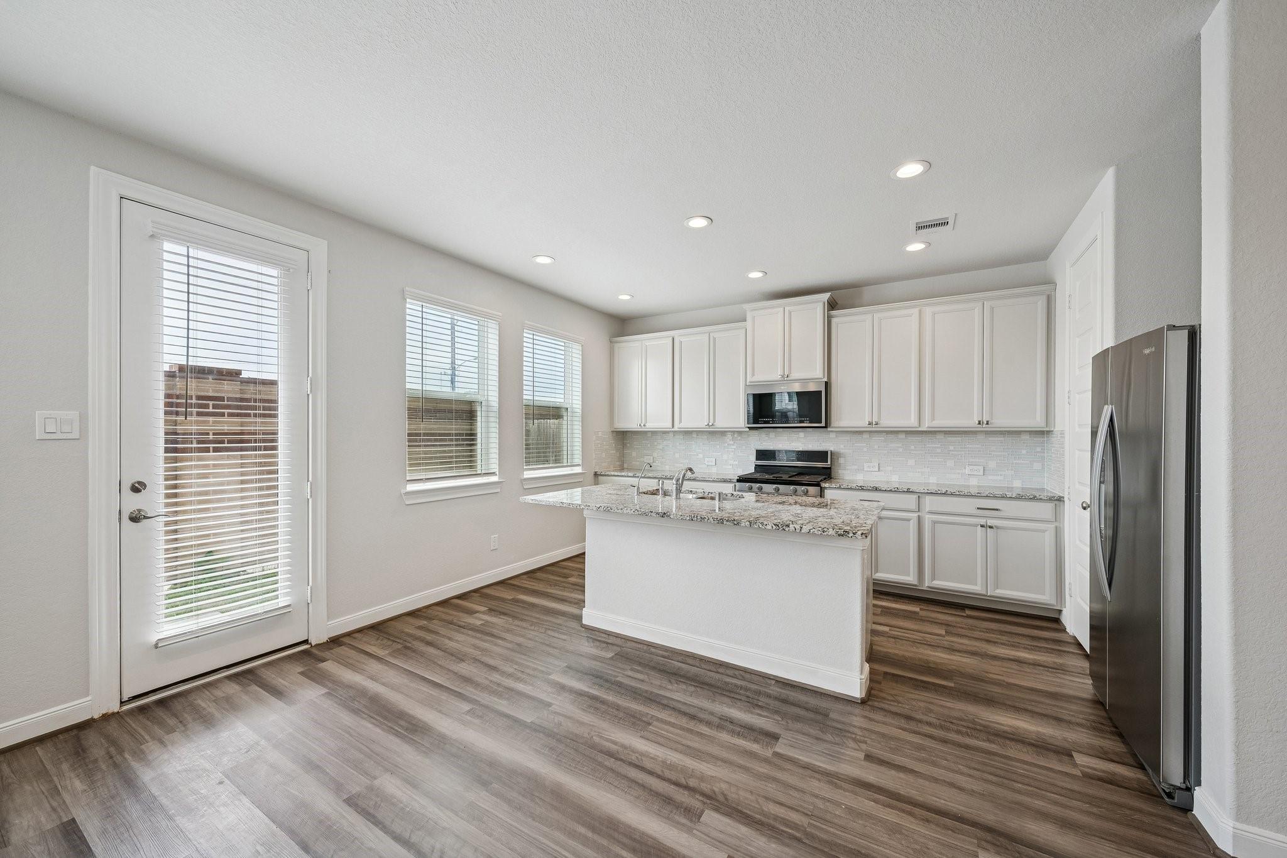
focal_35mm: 13
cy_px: 429
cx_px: 644
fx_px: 465
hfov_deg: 108.3
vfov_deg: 85.4
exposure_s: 1/100
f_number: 8
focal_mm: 13
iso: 640
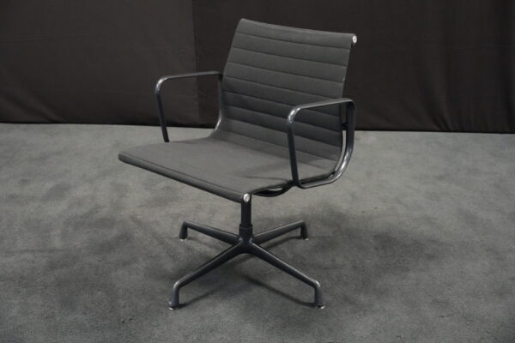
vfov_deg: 30.5
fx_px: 629
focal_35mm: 44
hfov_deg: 44.5
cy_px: 172
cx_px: 258
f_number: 4
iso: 12800
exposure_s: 1/40
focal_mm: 44
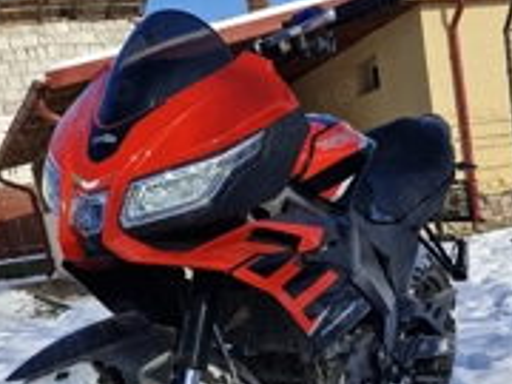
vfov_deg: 26.7
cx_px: 321
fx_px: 754
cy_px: 401
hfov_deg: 37.3
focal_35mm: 51
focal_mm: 5.54
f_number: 1.8
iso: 50
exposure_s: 1/3333
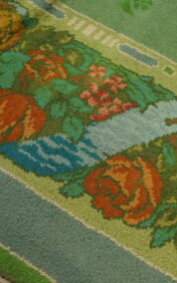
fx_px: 447
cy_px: 149
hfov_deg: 20.7
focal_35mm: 58
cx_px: 219
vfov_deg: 35.1
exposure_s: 1/60
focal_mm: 18
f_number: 4
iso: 1000
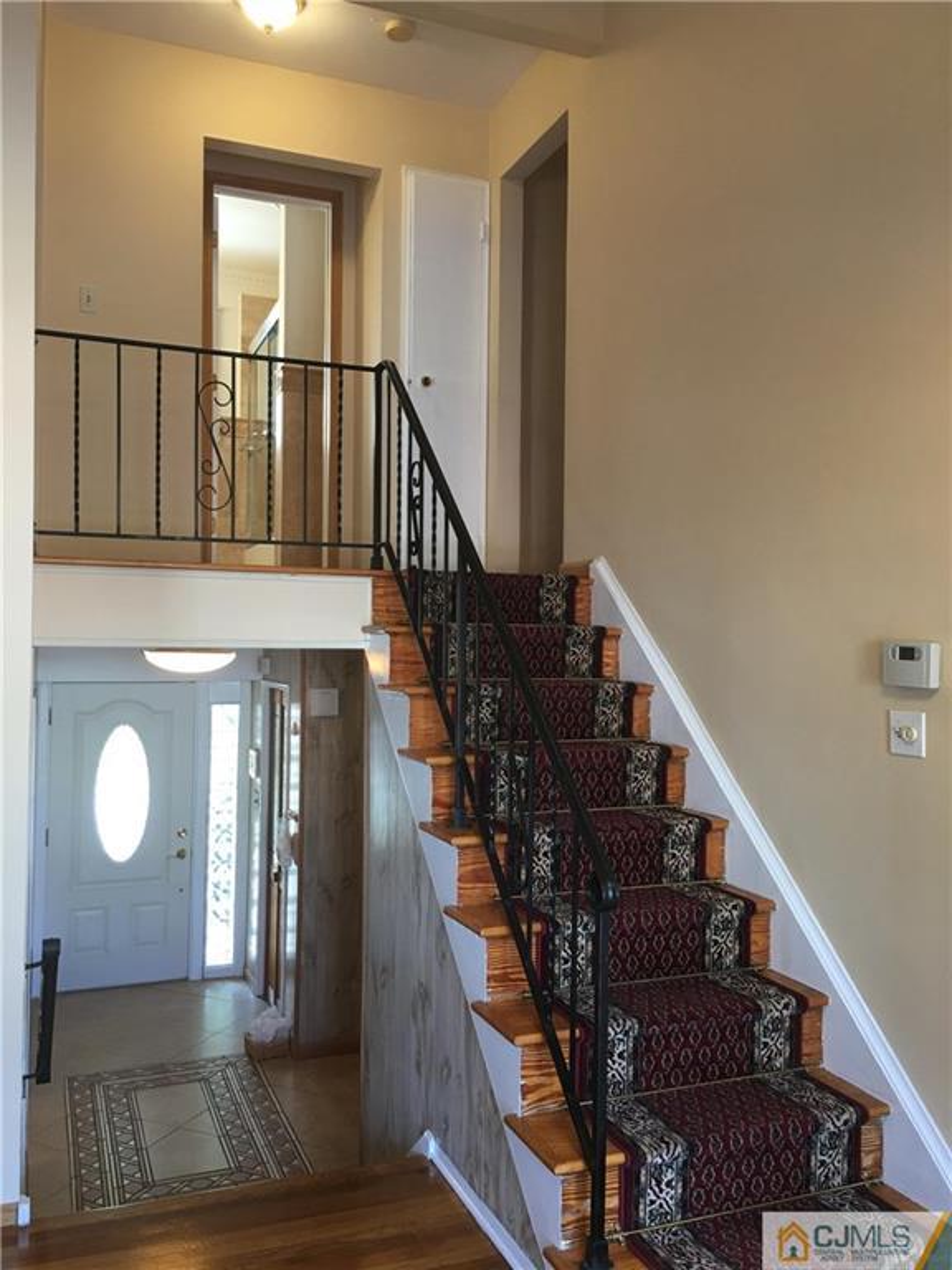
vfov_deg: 61.7
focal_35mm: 29
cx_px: 476
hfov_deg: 48.2
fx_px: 1063
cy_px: 635
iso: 25
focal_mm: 4.15
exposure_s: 1/15
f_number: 2.2
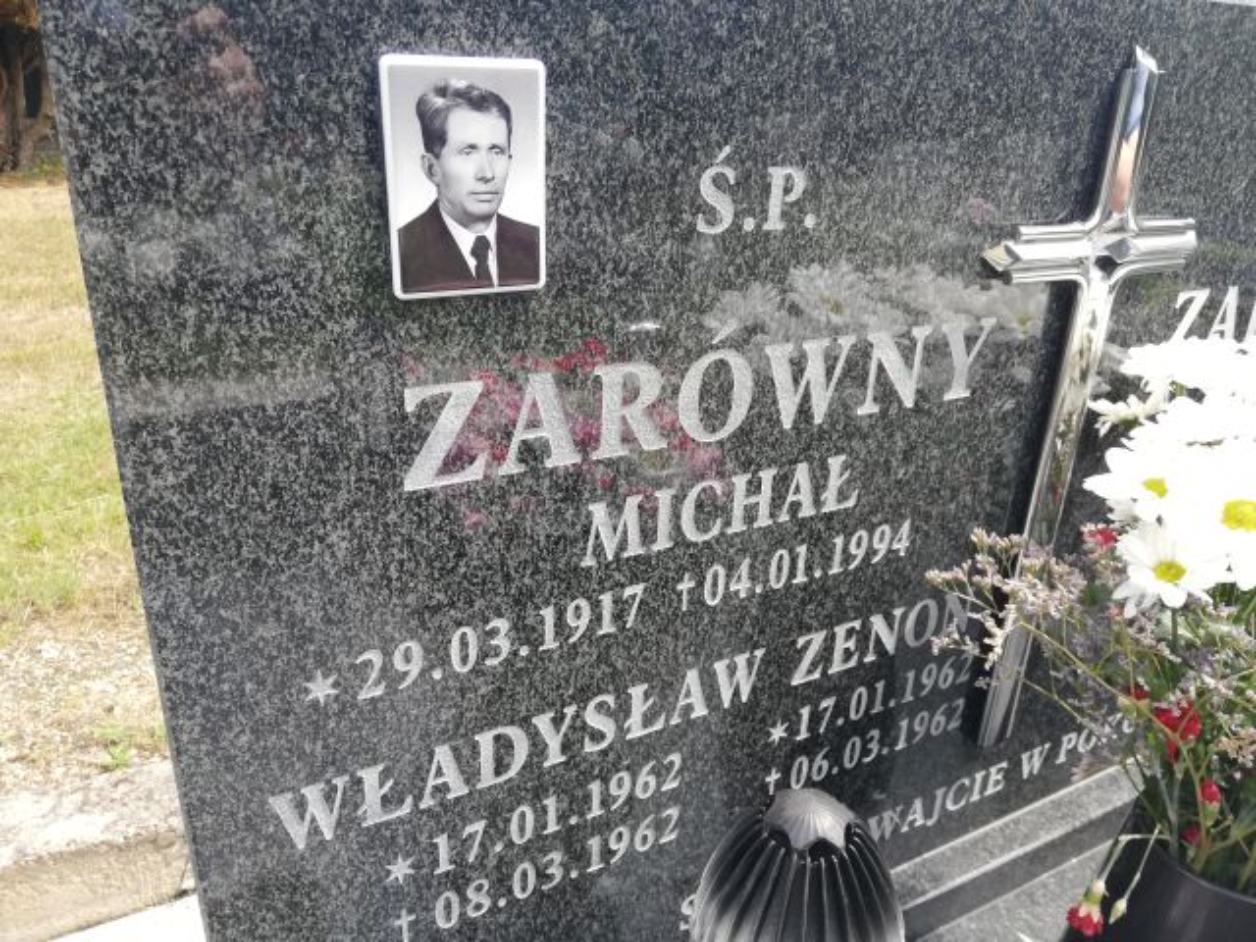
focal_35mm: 26
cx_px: 628
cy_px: 471
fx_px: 943
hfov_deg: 67.3
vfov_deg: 53.1
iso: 50
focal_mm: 3.81
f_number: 2.2
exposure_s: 1/196
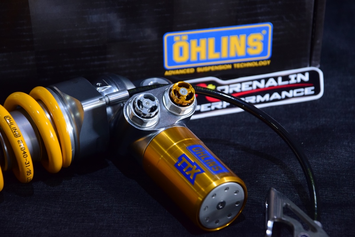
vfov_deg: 13.1
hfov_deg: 19.4
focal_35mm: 105
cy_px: 118
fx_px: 1036
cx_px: 178
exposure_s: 1/25
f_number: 4
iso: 1250
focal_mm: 70
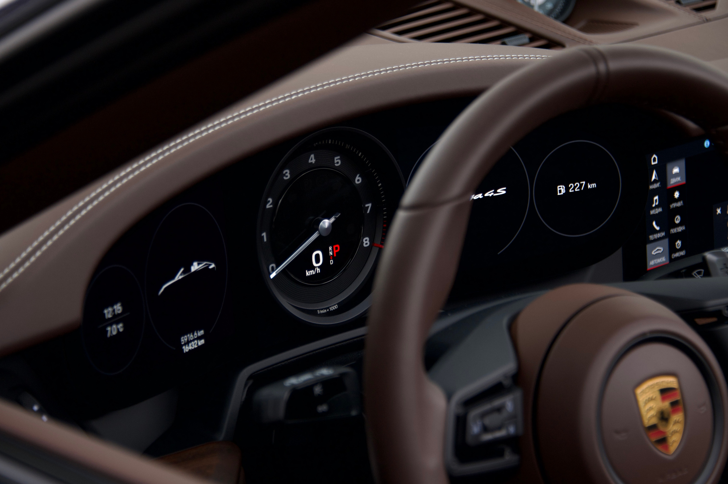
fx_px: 2728
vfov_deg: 10.1
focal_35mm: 135
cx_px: 364
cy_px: 242
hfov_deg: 15.2
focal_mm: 135
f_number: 5.6
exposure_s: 1/100
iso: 400
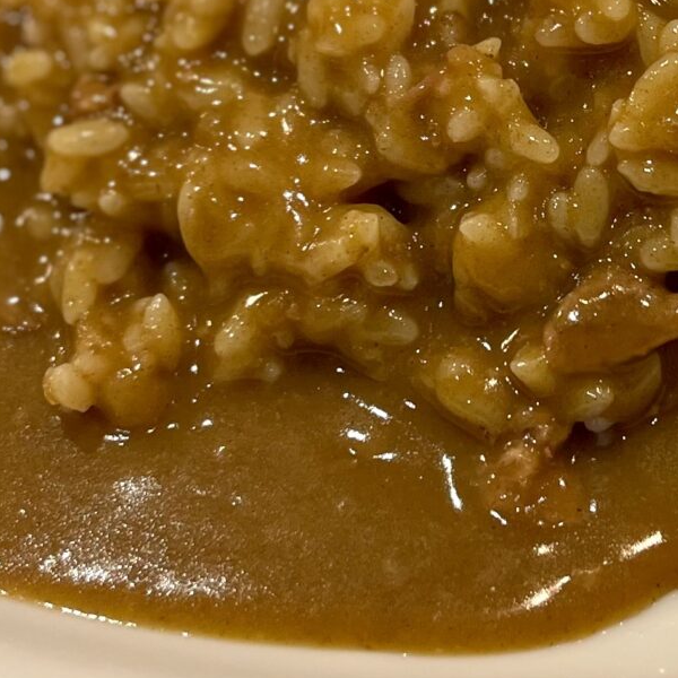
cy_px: 96
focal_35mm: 98
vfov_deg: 17.5
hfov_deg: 17.5
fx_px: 2172
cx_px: 593
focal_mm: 5.1
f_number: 1.6
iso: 80
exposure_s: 1/60
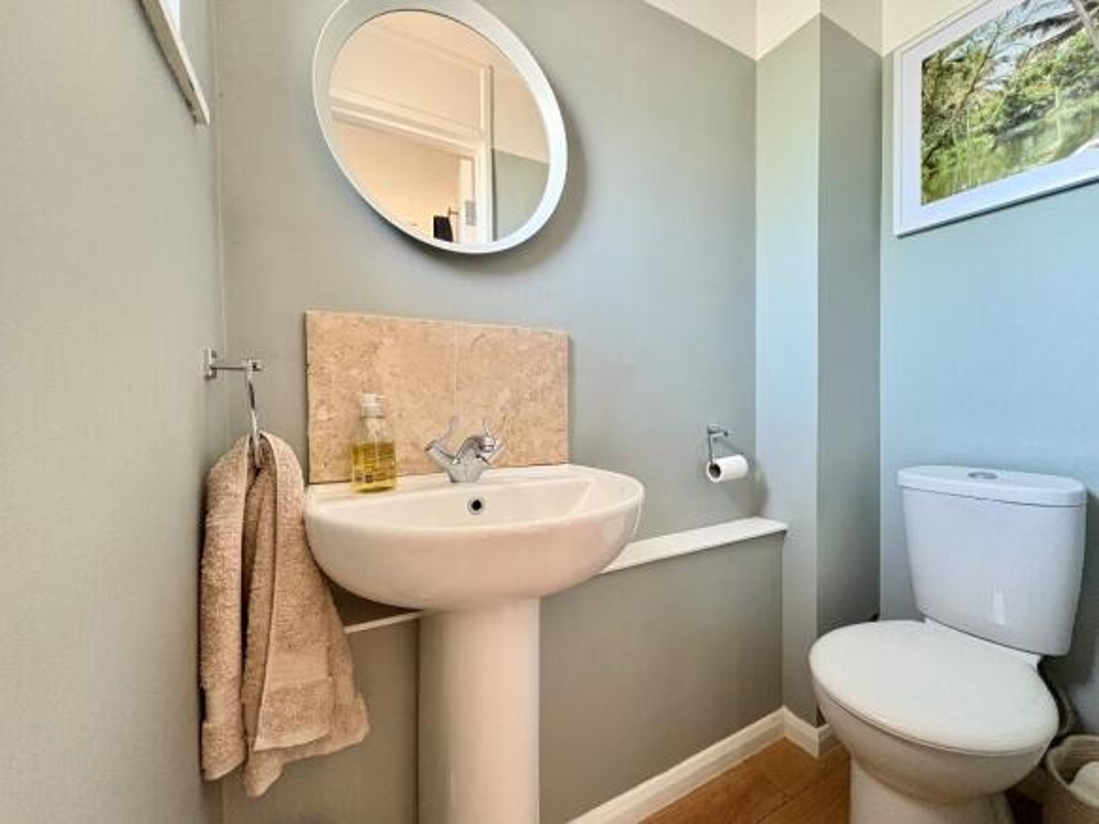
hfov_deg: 102.1
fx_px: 444
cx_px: 550
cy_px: 412
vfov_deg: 85.7
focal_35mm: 14
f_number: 2.2
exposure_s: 1/35
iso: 1000
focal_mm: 2.22
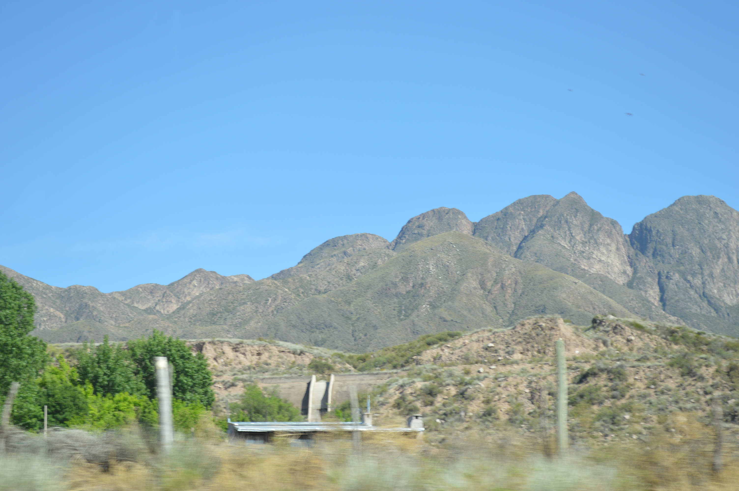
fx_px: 1692
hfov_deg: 24.6
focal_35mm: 82
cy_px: 246
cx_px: 370
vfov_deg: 16.5
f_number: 7.1
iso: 100
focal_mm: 55
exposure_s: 1/200
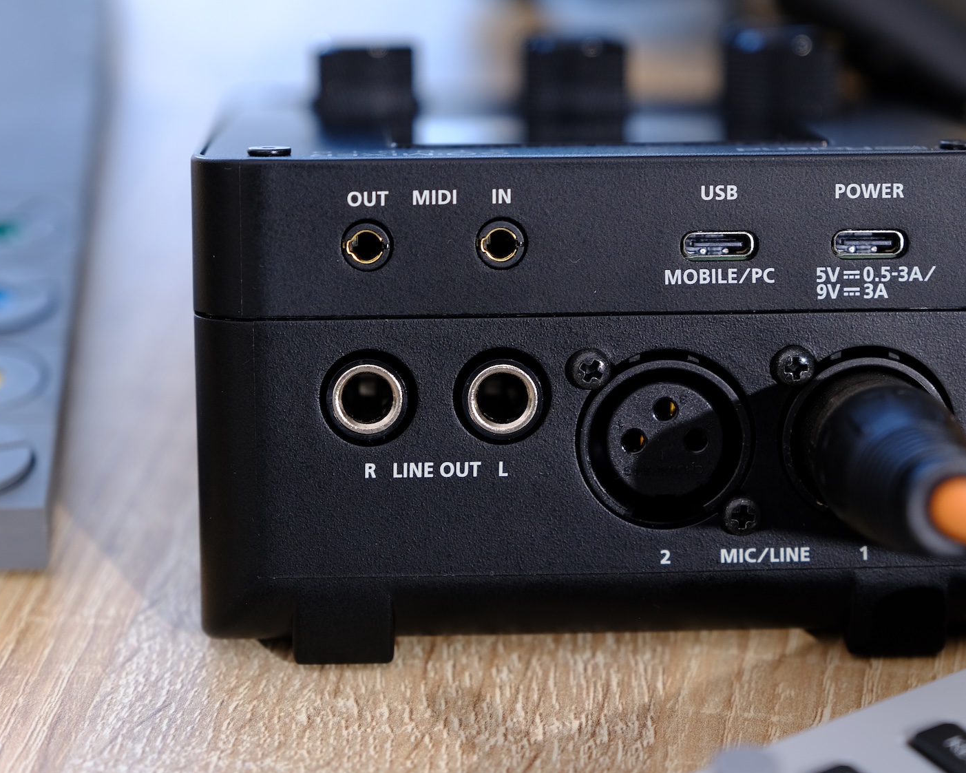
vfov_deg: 13.9
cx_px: 613
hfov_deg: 17.3
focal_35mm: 111
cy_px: 370
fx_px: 3174
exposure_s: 1/125
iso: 250
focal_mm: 55
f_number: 2.8
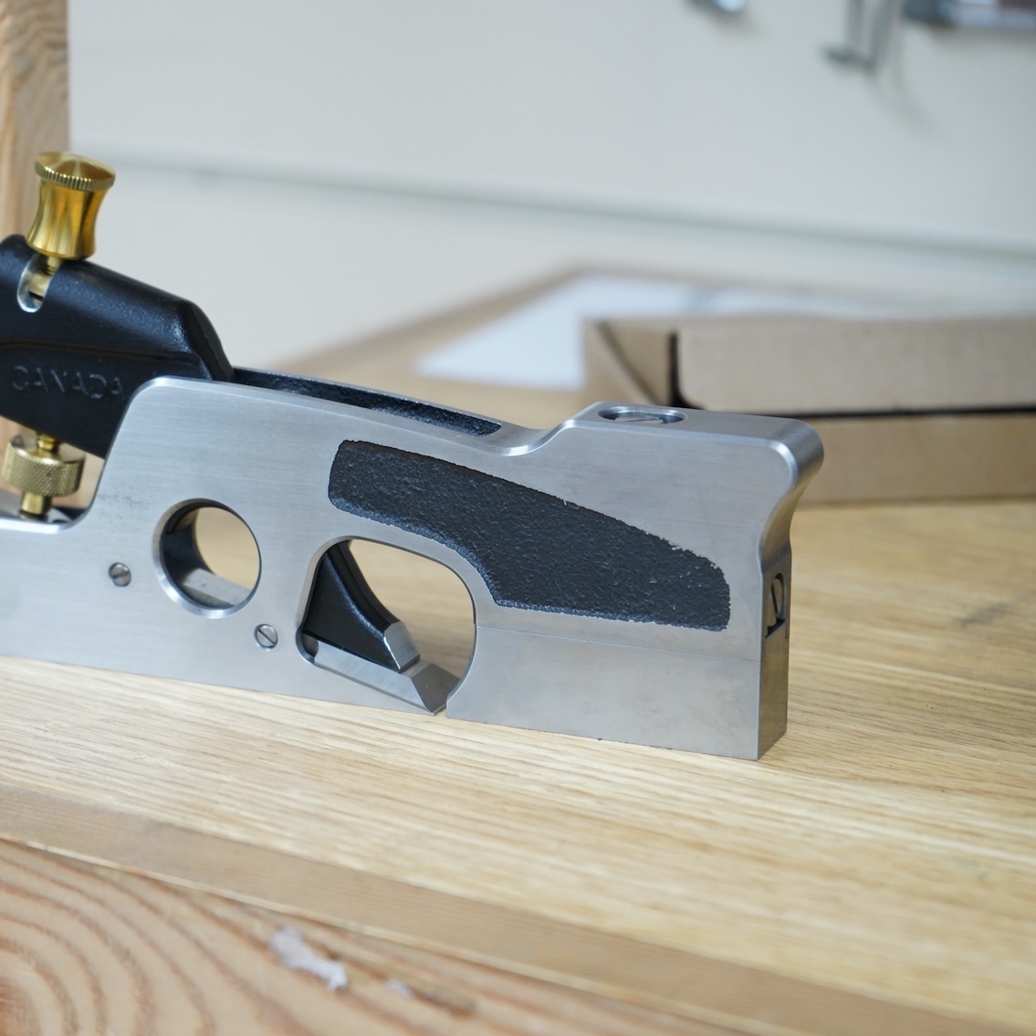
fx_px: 3047
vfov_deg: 19.3
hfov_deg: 19.3
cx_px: 398
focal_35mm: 90
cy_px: 521
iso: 2500
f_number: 5.6
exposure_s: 1/125
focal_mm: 70
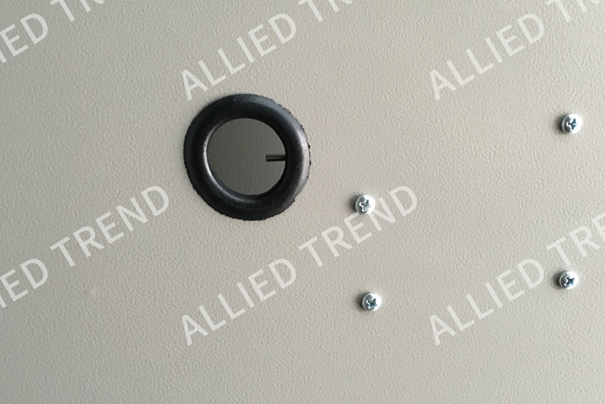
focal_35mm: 38
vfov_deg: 35.0
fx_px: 639
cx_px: 306
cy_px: 223
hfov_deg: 50.7
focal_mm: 4.15
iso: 200
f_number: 2.2
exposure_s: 1/33
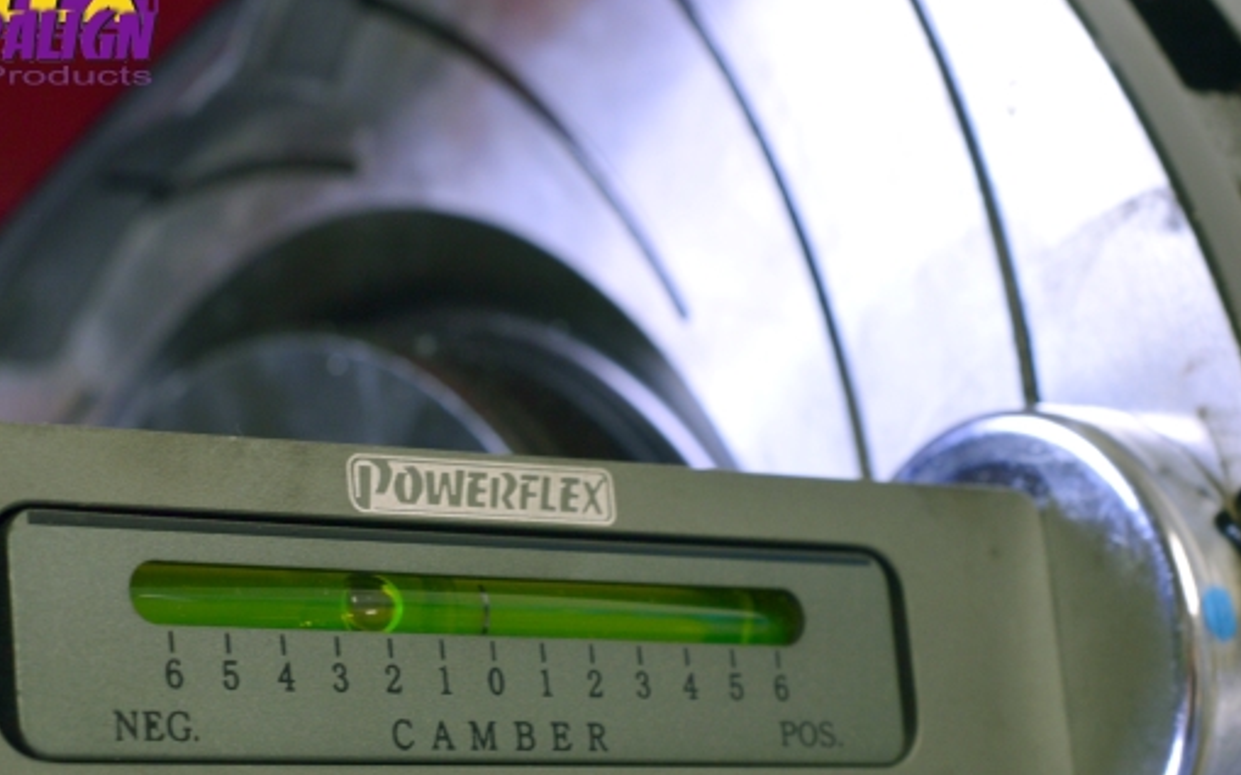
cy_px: 556
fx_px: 3246
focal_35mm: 96
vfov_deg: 13.6
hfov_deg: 21.6
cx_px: 514
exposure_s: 1/25
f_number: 9
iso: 400
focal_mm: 40
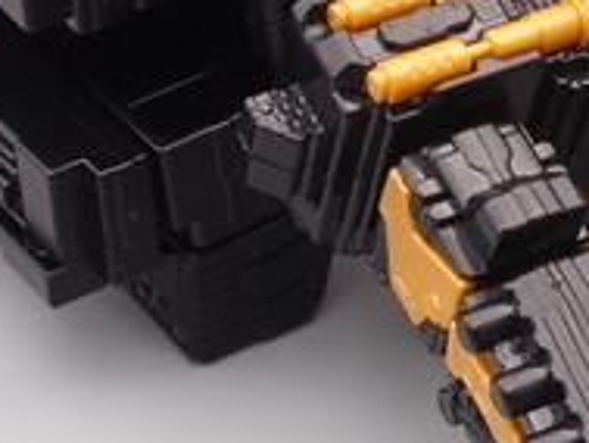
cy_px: -41
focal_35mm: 195
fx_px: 3320
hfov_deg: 10.1
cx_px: 601
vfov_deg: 7.6
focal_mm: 9.87
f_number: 8
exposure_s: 1/8
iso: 100
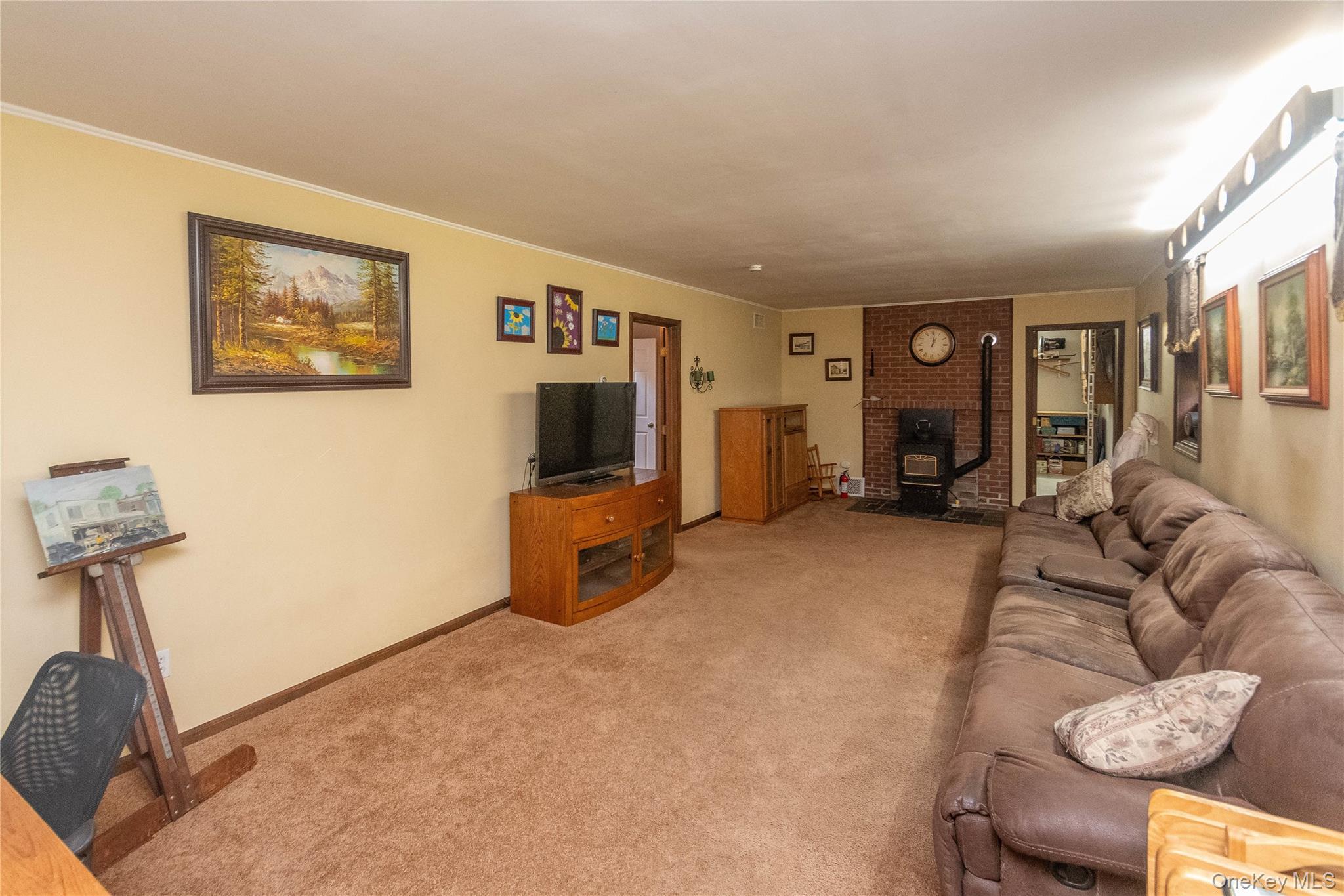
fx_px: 560
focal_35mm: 15
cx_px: 672
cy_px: 448
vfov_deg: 77.3
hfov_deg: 100.4
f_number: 5.6
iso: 5600
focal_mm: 10
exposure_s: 1/60
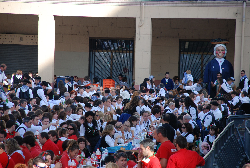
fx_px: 1409
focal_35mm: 202
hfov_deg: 10.1
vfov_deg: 6.8
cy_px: 84
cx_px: 125
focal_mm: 135
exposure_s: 1/200
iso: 200
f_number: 5.6
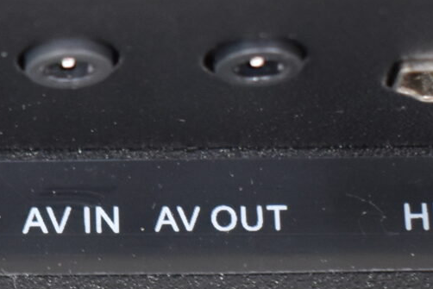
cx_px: -116
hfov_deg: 9.8
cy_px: 188
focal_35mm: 207
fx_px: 2485
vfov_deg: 6.7
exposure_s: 1/60
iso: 800
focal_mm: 27
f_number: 5
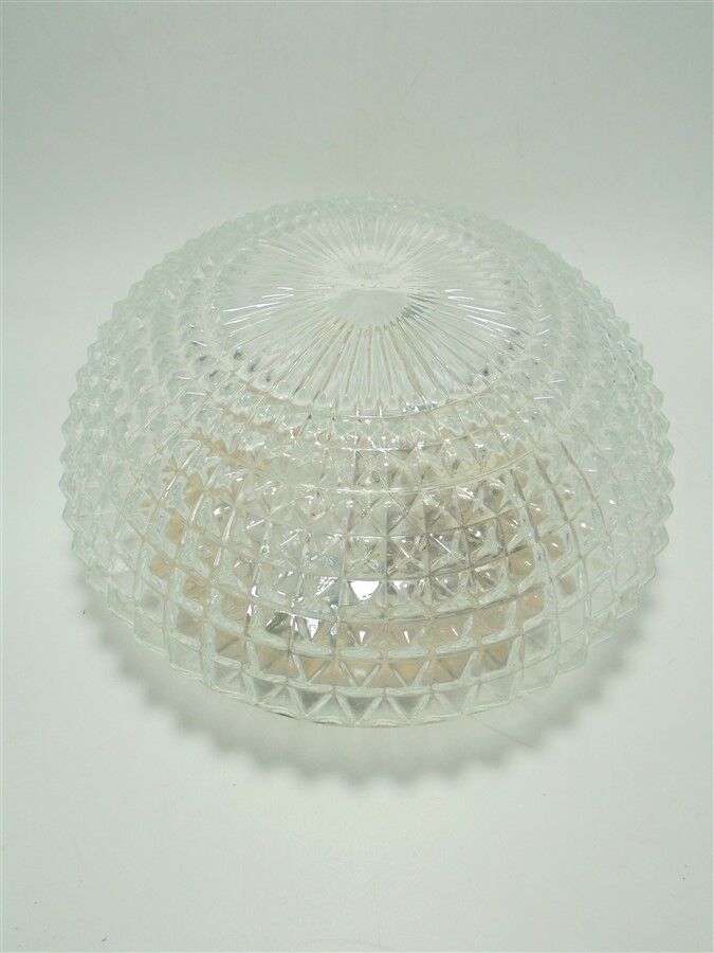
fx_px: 798
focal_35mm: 29
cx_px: 357
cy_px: 476
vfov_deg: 61.7
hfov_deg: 48.2
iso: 100
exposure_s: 1/160
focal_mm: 5.3
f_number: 3.7
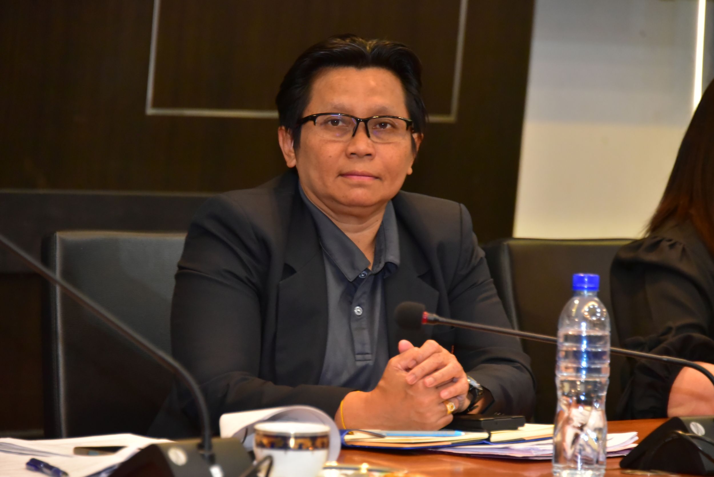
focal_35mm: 190
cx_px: 357
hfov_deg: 10.8
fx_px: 3770
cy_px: 238
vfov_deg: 7.2
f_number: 5.6
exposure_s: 1/100
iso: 6400
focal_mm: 190
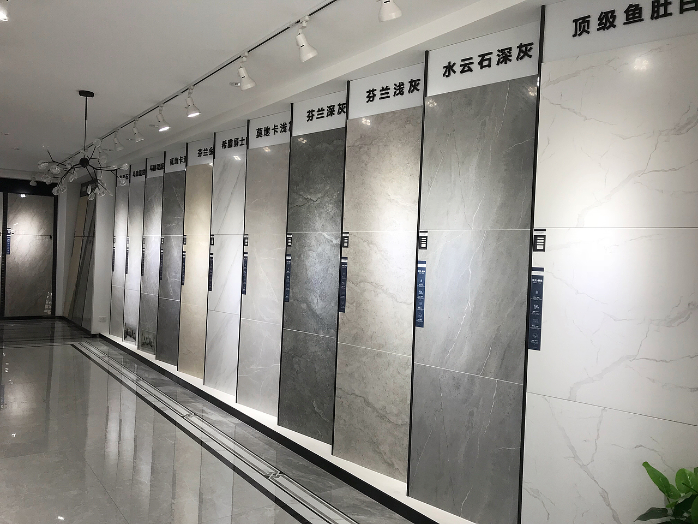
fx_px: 565
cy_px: 262
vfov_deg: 49.7
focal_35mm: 28
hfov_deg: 63.4
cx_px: 349
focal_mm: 3.99
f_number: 1.8
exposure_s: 1/167
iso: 20
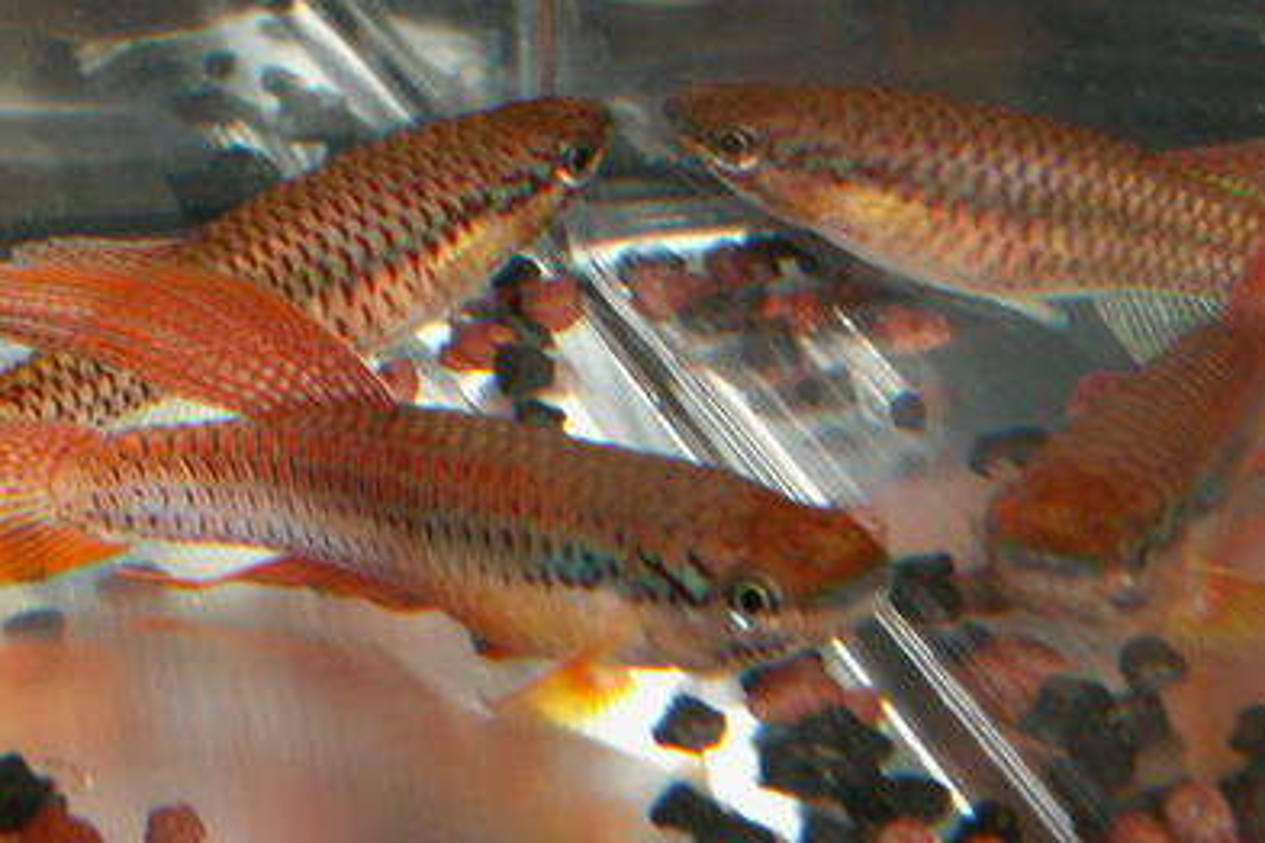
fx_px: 3689
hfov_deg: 19.3
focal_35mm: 105
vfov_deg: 13.0
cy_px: 457
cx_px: 306
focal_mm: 10.28
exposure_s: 1/40
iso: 160
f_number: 5.6
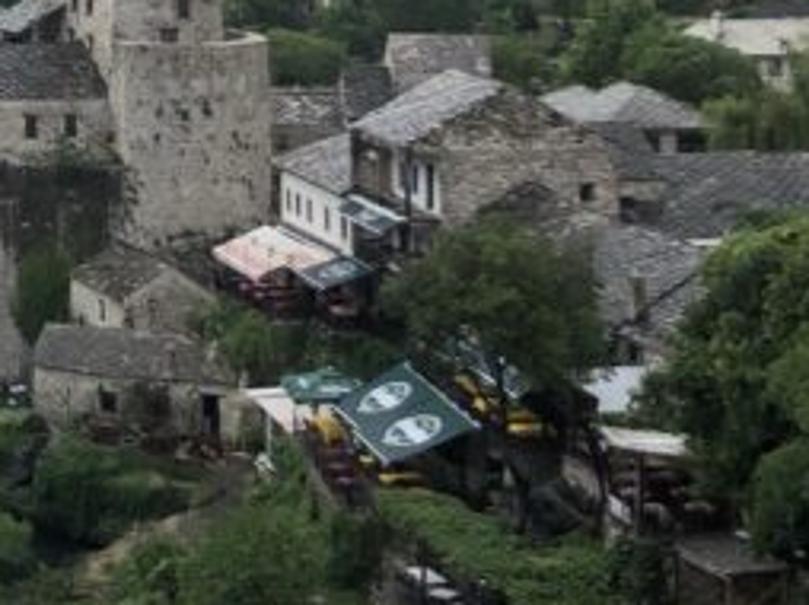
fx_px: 2638
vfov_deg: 12.7
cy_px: -182
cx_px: -283
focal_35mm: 113
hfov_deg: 16.4
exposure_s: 1/1091
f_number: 1.8
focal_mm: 3.99
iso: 20
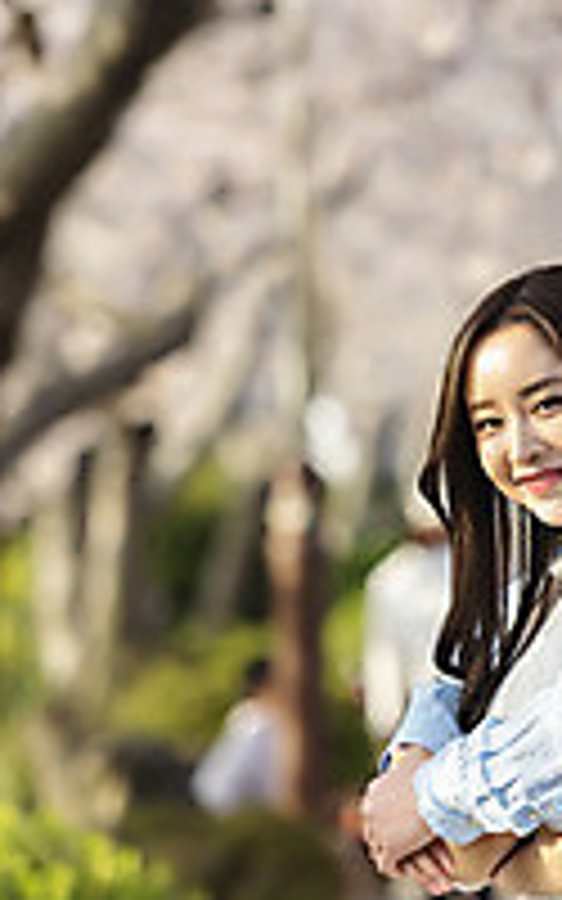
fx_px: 6739
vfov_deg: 7.6
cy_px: 230
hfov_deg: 4.8
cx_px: 501
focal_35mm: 275
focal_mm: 135
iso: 100
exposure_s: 1/320
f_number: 2.8
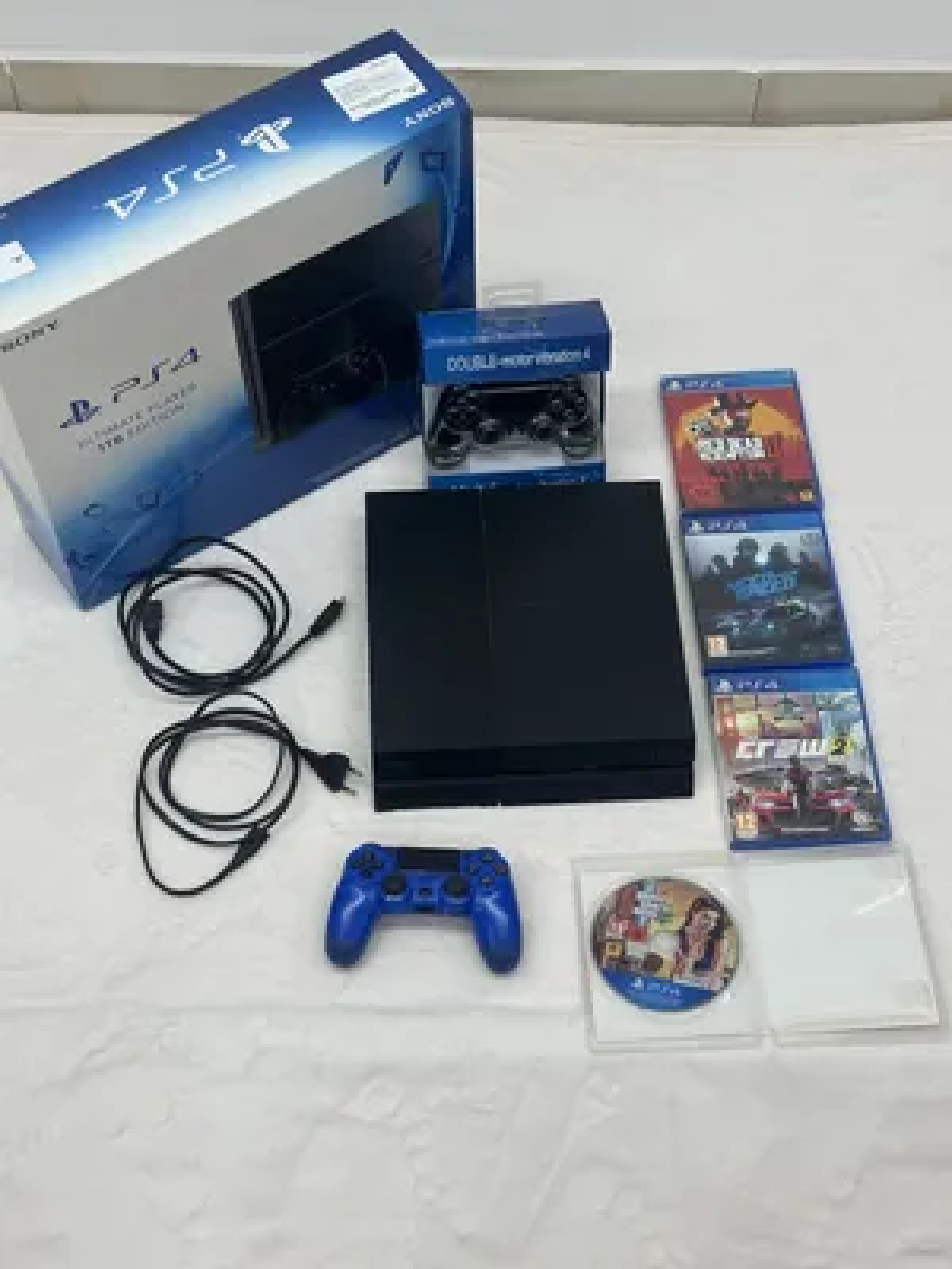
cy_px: 634
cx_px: 476
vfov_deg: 39.7
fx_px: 1760
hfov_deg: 30.3
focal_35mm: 48
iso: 64
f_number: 1.78
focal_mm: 6.86
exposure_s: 1/50
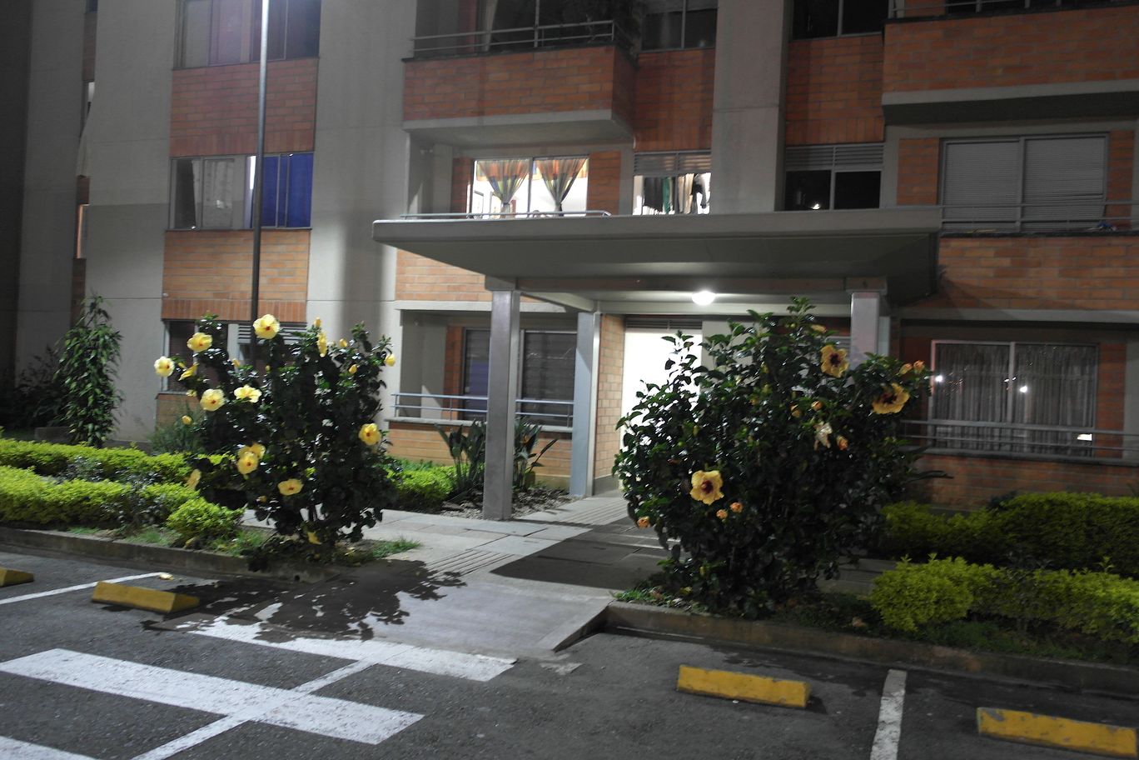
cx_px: 570
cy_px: 380
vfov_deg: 43.6
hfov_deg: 61.9
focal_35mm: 30
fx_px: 949
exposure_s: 1/2
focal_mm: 20
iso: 400
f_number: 3.5
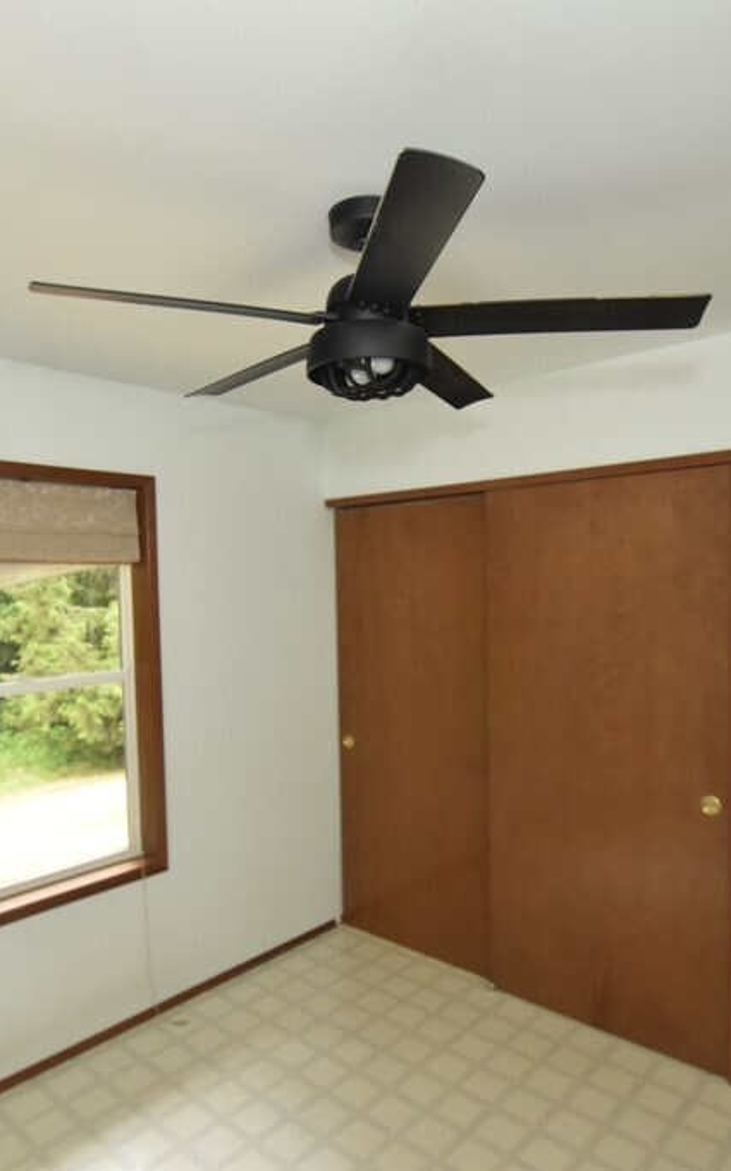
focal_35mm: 23
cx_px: 356
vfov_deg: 77.2
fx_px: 734
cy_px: 586
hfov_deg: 52.9
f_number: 4
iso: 1600
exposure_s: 1/125
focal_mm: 10
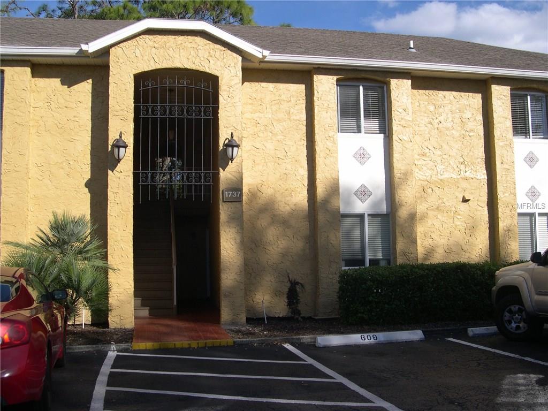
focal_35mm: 38
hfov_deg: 49.0
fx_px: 602
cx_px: 274
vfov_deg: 37.7
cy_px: 206
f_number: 7.6
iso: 100
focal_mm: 8
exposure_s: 1/206
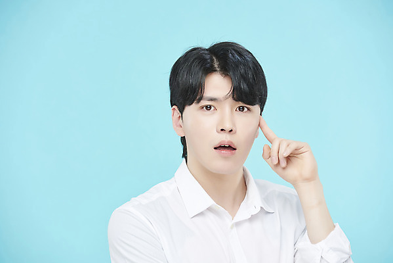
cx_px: 196
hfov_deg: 10.3
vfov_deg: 6.9
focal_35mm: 200
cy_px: 132
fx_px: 2184
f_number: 7.1
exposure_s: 1/125
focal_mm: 200
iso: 64
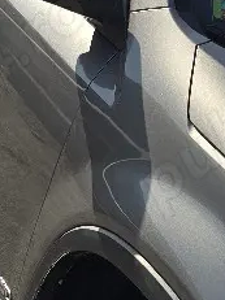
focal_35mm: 133
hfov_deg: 10.6
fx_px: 1154
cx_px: 368
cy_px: 150
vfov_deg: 14.8
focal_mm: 6.3
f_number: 1.7
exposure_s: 1/909
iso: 12
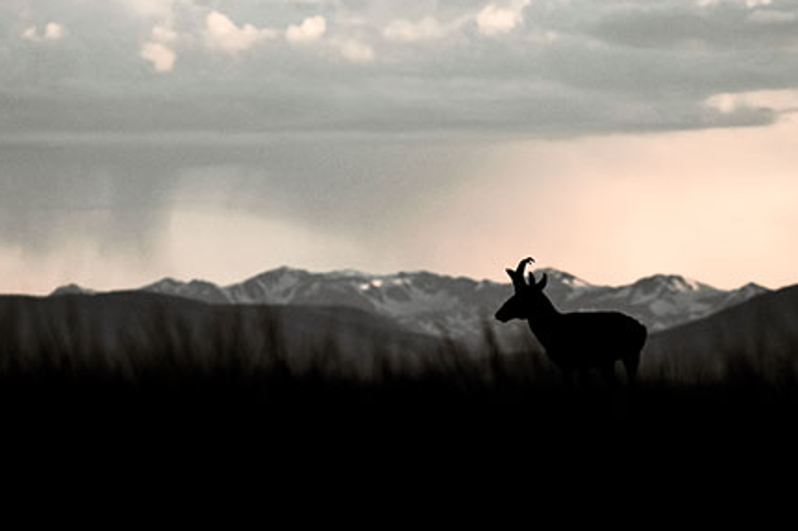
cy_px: 254
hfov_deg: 3.6
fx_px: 12607
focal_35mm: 569
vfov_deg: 2.4
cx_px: 422
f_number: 11
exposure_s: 1/500
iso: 2500
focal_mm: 490
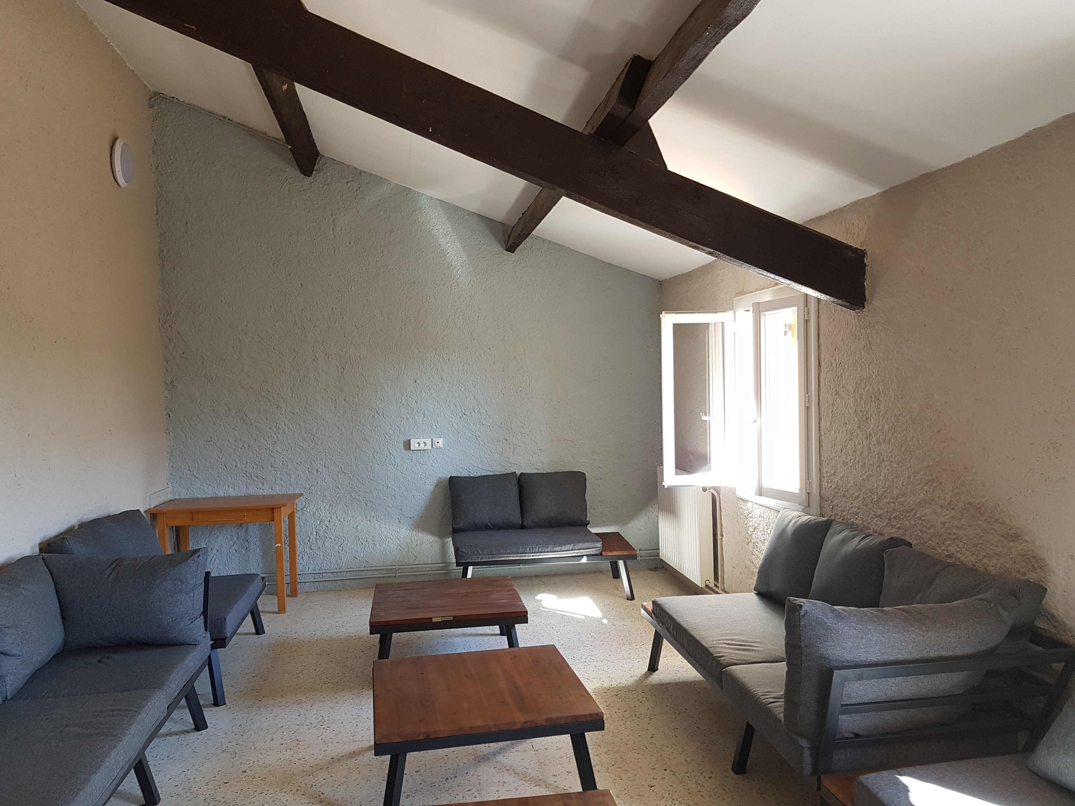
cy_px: 403
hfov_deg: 67.3
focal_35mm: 26
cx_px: 538
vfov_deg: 53.1
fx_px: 807
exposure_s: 1/50
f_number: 1.7
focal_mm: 4.2
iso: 80
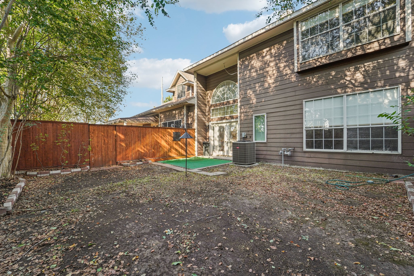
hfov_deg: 104.3
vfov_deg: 81.2
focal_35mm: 14
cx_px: 207
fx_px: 161
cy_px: 138
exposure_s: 1/100
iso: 500
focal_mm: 14
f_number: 8
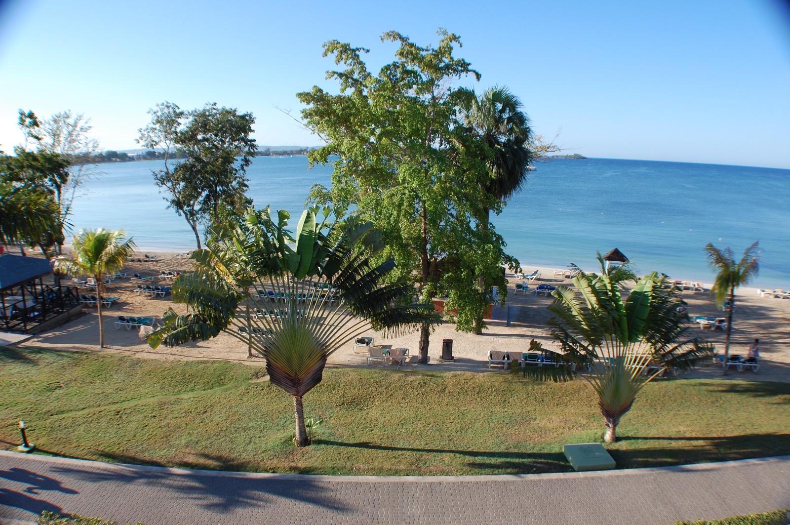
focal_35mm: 30
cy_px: 262
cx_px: 395
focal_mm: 20
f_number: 8
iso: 200
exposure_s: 1/250
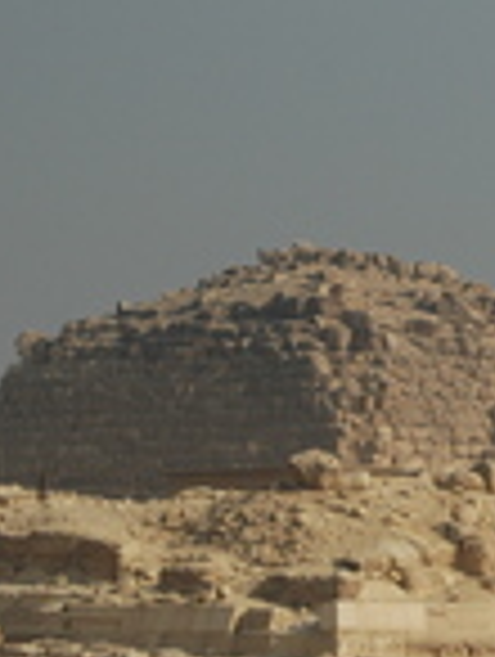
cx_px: 788
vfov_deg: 7.6
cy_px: 256
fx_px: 4943
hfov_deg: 5.7
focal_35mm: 260
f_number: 13
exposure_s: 1/640
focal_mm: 60
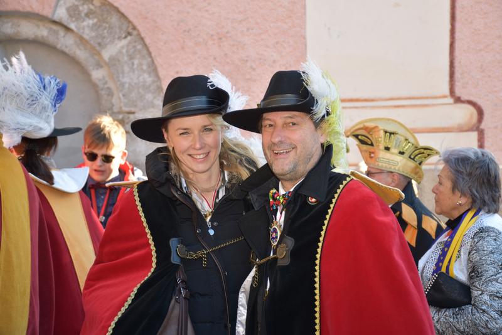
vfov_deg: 17.5
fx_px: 1088
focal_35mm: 78
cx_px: 251
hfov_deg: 26.0
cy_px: 168
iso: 200
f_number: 5
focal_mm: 52
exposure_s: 1/100
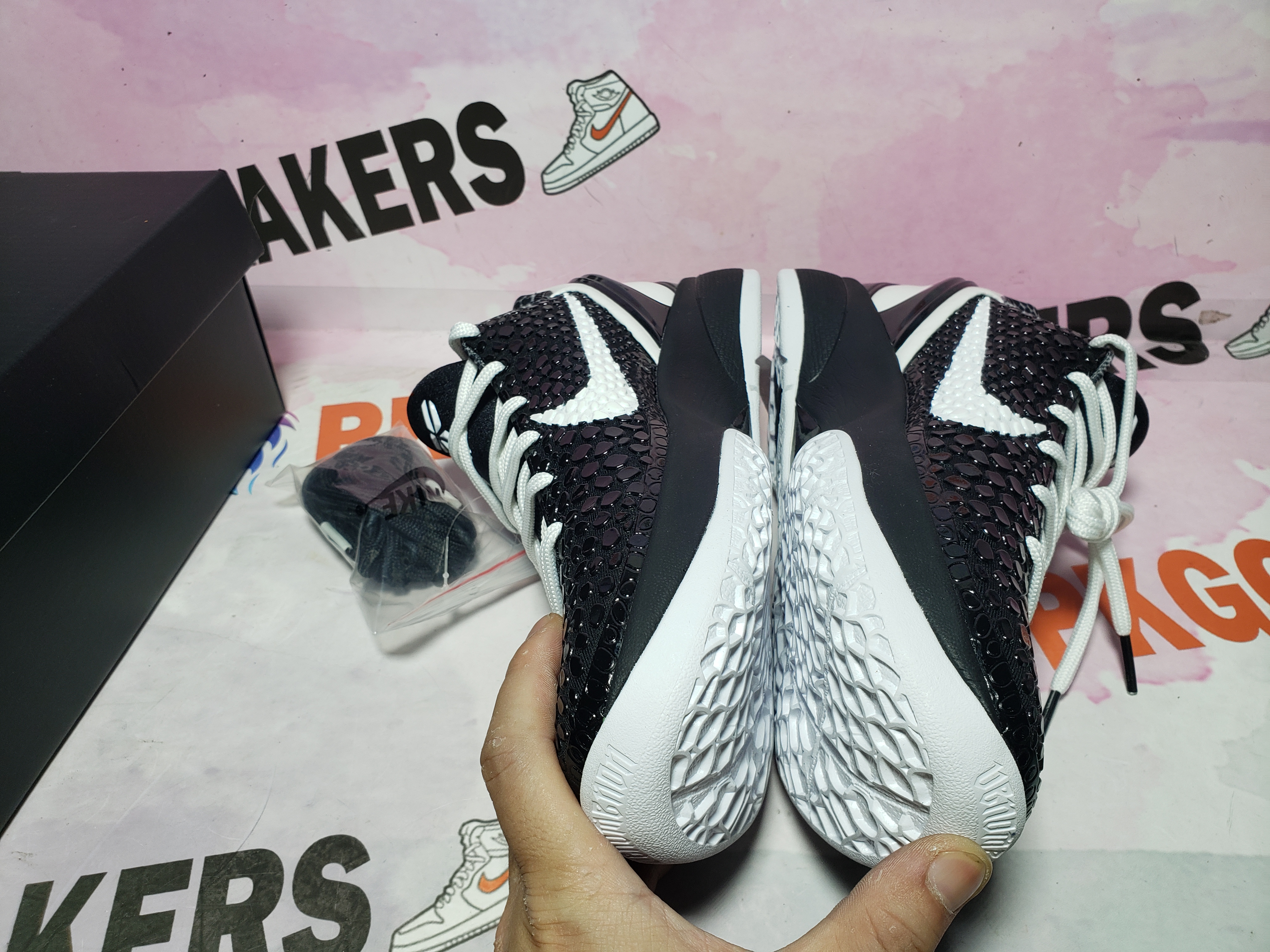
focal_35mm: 26
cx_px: 635
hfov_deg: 67.3
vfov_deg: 53.1
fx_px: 954
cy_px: 476
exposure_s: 1/224
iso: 50
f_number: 2.4
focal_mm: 4.3
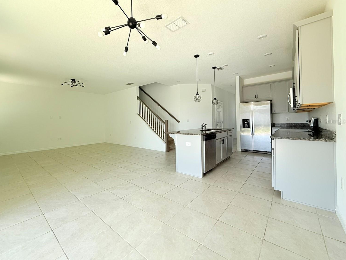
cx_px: 161
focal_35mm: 15
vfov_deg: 81.6
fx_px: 150
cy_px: 121
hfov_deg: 98.0
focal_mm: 2.22
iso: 80
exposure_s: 1/99
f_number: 2.2
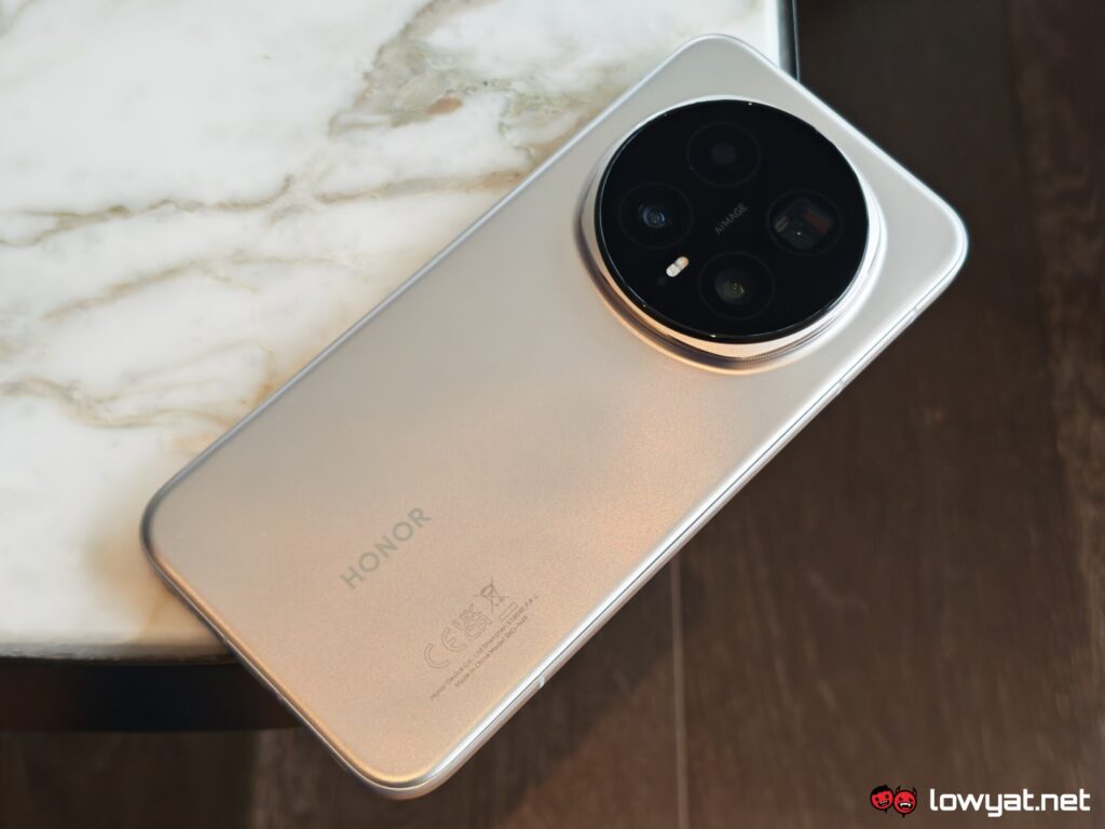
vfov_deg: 31.5
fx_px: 1468
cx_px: 552
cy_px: 414
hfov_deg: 41.2
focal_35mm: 46
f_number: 1.6
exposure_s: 1/50
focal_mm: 5.4
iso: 100
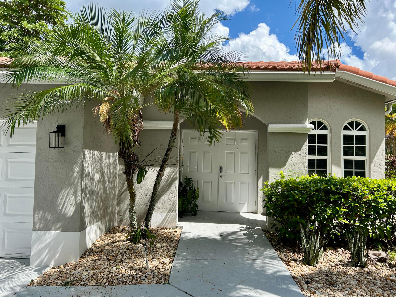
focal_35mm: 26
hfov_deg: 67.3
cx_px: 198
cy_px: 148
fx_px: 297
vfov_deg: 53.1
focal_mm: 5.7
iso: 50
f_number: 1.5
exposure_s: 1/1901
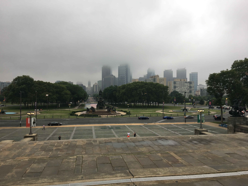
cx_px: 124
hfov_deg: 61.7
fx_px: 208
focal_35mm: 29
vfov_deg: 48.2
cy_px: 93
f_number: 2.2
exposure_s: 1/127
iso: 25
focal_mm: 4.15
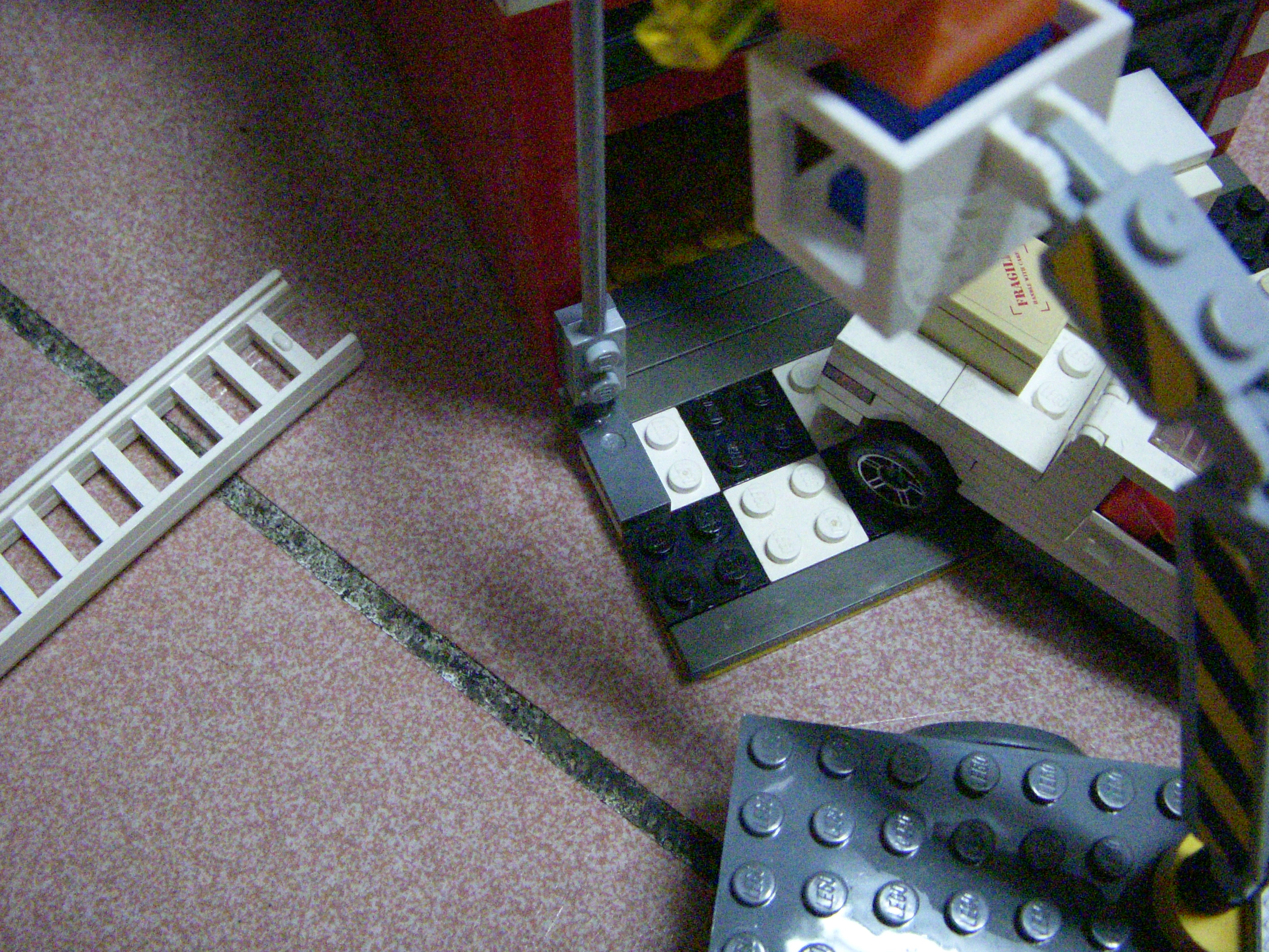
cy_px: 476
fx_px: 1393
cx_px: 634
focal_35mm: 38
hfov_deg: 49.0
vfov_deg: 37.7
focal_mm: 6.3
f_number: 3.3
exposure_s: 1/50
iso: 1600
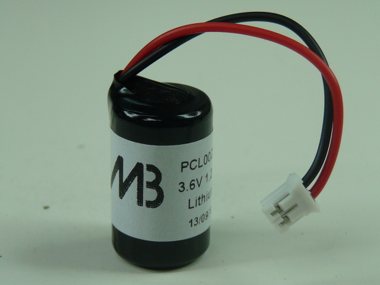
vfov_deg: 12.0
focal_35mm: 123
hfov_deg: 16.0
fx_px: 1350
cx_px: 190
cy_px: 142
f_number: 3.4
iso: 100
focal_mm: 12.4
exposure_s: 1/100
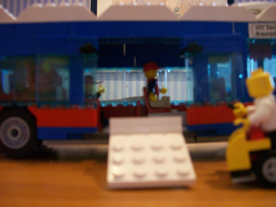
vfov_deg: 39.6
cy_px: 104
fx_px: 287
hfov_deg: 51.4
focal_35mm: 36
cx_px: 138
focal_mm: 6
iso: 160
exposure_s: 1/15.3
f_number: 2.7
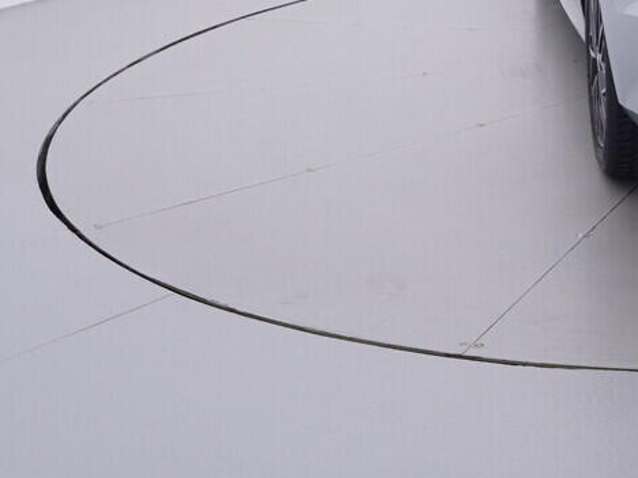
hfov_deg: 25.8
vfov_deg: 20.5
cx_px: 782
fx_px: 1226
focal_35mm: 66
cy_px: -118
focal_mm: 15
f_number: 5
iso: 200
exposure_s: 1/80
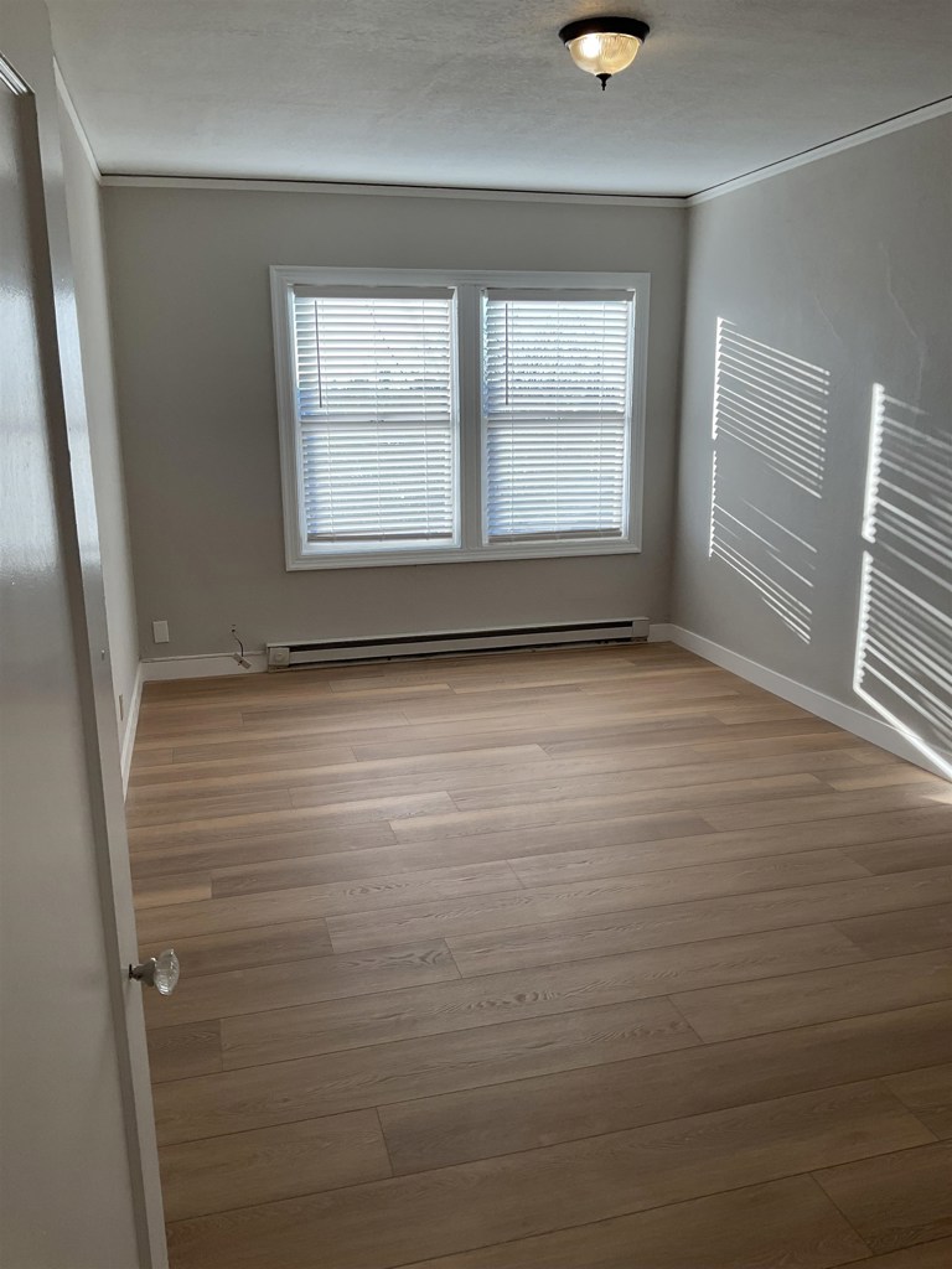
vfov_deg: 61.7
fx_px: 1063
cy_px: 634
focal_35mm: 29
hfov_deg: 48.2
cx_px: 476
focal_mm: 3
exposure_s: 1/165
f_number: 1.8
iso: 16
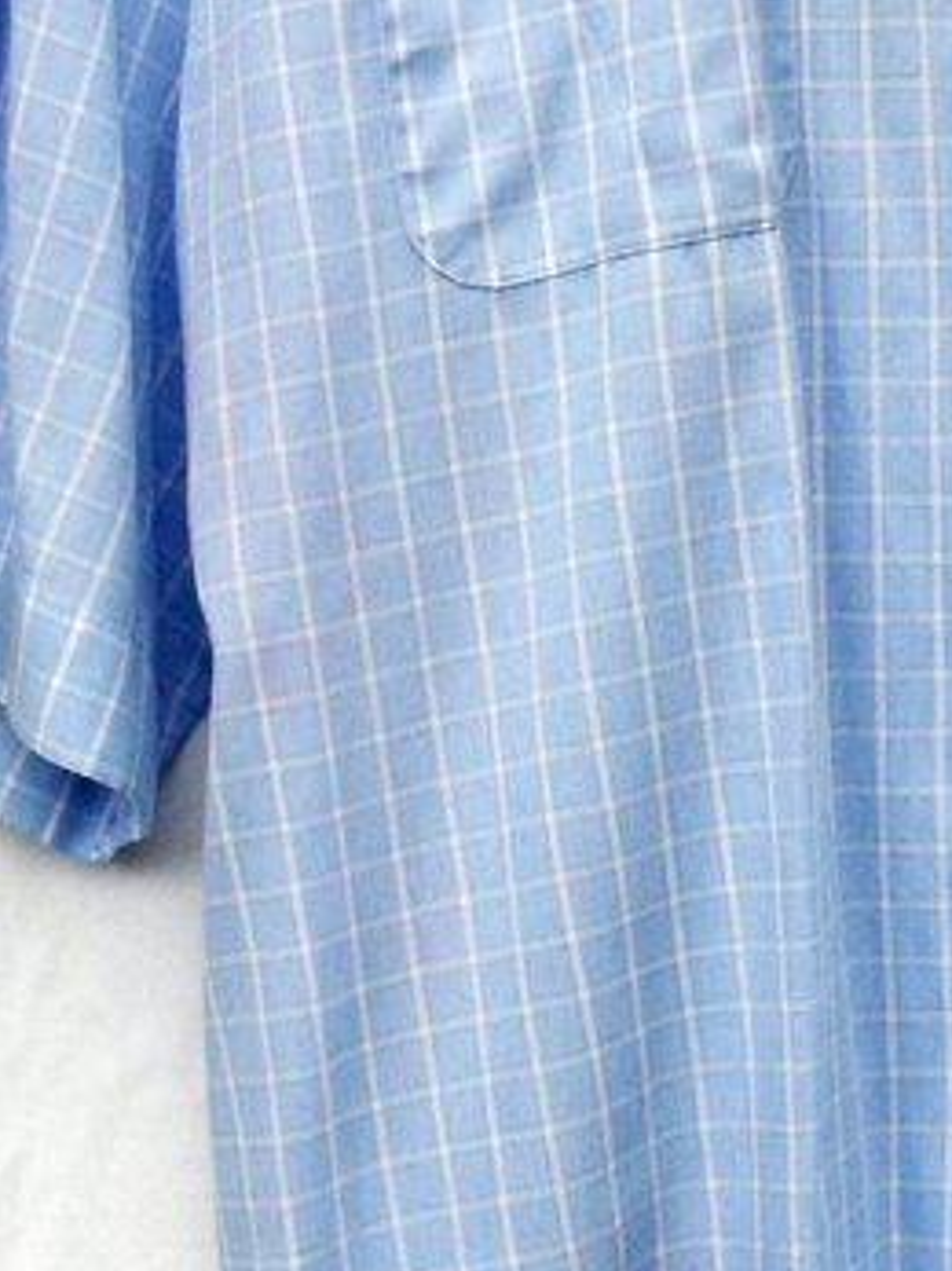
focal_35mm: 100
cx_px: 948
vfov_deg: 19.6
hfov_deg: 14.5
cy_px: 383
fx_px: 3669
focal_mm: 4.9
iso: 80
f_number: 3.3
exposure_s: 1/125
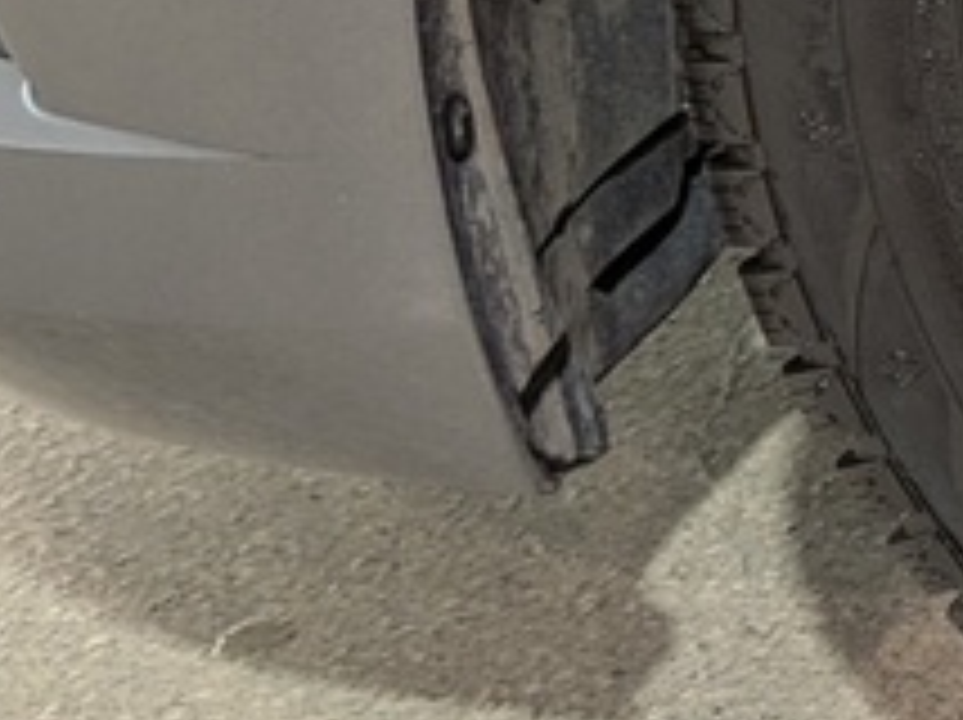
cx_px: 1912
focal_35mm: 115
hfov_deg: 14.4
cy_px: -176
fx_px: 3196
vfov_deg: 12.5
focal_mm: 4.53
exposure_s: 1/24
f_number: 1.7
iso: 57
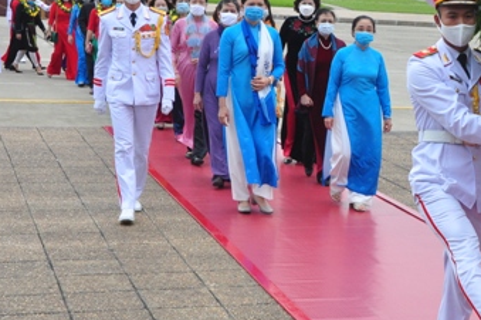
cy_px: 146
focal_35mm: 92
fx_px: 1227
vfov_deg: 14.8
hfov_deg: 21.6
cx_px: 441
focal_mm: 26
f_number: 10
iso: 500
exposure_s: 1/125
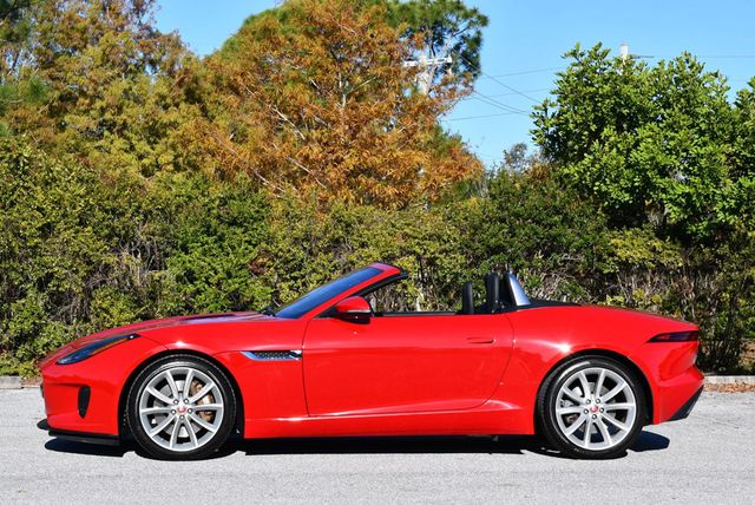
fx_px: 1931
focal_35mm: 92
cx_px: 378
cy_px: 252
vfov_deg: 14.9
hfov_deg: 22.1
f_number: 8
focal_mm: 46
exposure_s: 1/250
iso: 100
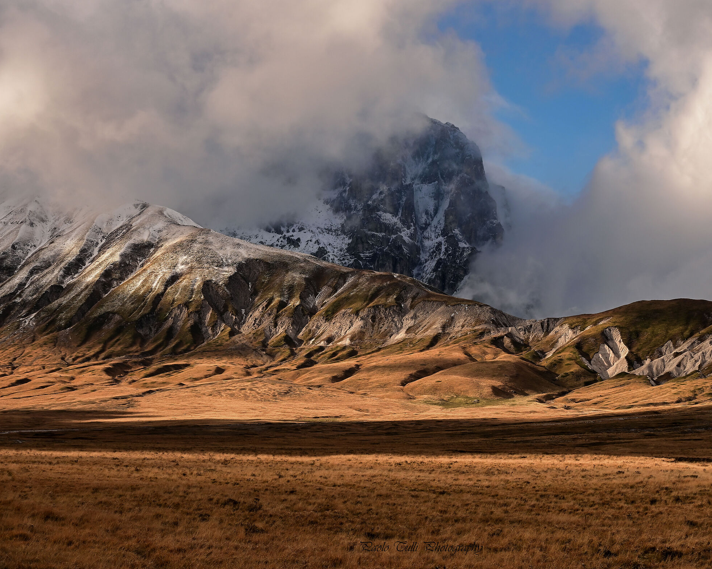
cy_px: 285
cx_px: 403
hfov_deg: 23.8
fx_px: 1686
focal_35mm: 80
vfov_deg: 19.2
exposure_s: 1/500
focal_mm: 70
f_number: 13
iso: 500
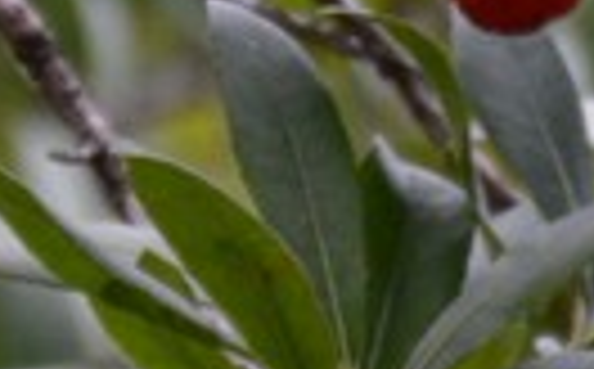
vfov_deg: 0.8
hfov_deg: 1.3
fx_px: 26843
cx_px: 207
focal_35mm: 1661
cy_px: -254
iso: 900
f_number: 5.6
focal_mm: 140
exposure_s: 1/500
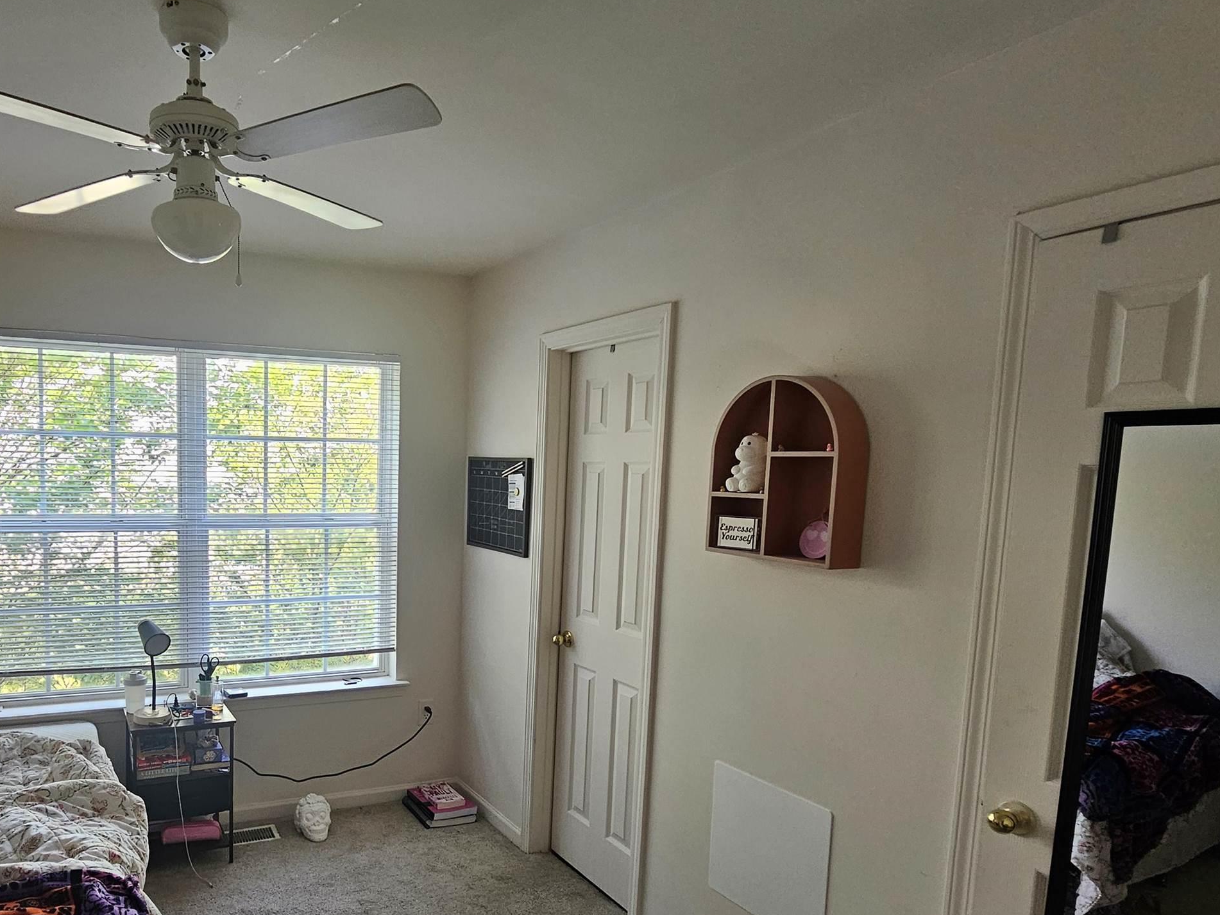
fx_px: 740
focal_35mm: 21
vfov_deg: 62.9
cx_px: 371
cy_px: 545
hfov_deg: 75.6
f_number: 2.2
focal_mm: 2.2
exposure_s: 1/77
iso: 160
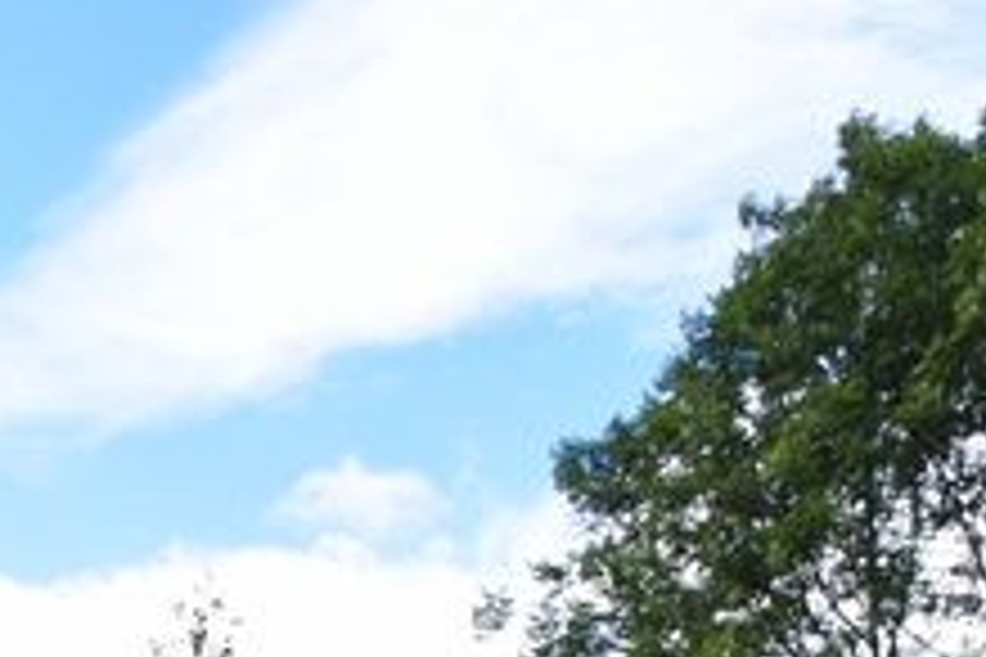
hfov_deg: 25.4
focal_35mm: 72
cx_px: -180
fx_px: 1972
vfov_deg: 14.4
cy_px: 1454
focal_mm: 10
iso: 280
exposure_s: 1/250
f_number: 8
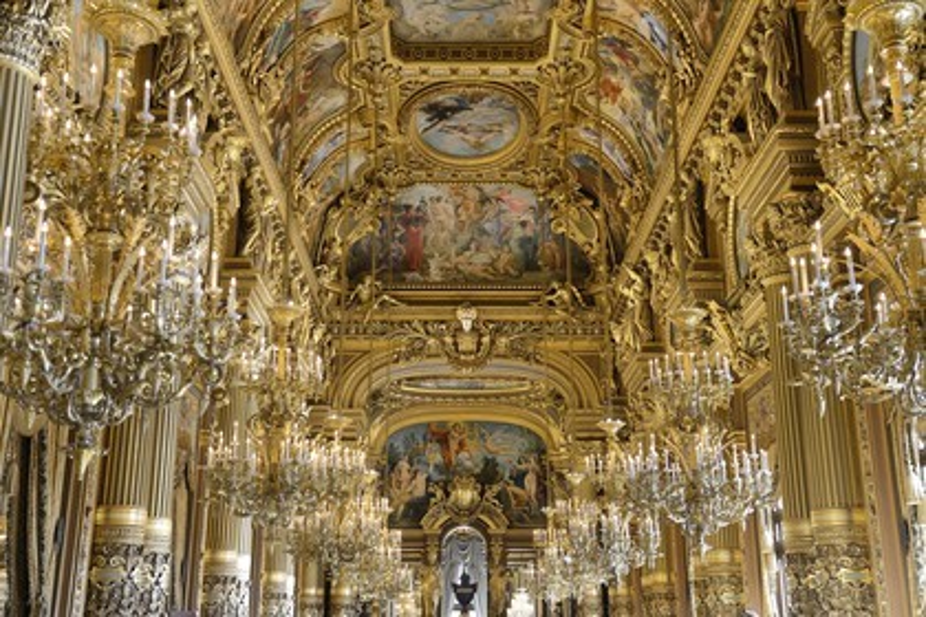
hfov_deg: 44.5
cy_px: 308
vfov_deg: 30.5
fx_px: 1132
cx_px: 463
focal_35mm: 44
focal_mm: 44
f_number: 3.5
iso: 1600
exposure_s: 1/40
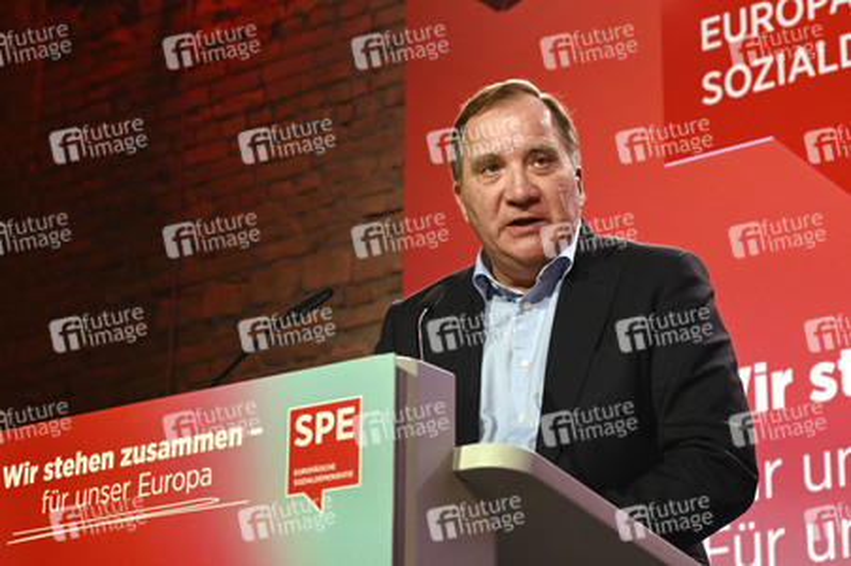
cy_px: 283
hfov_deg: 27.4
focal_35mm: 74
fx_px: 1748
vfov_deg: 18.4
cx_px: 426
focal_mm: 74
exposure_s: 1/160
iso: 4000
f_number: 5.6
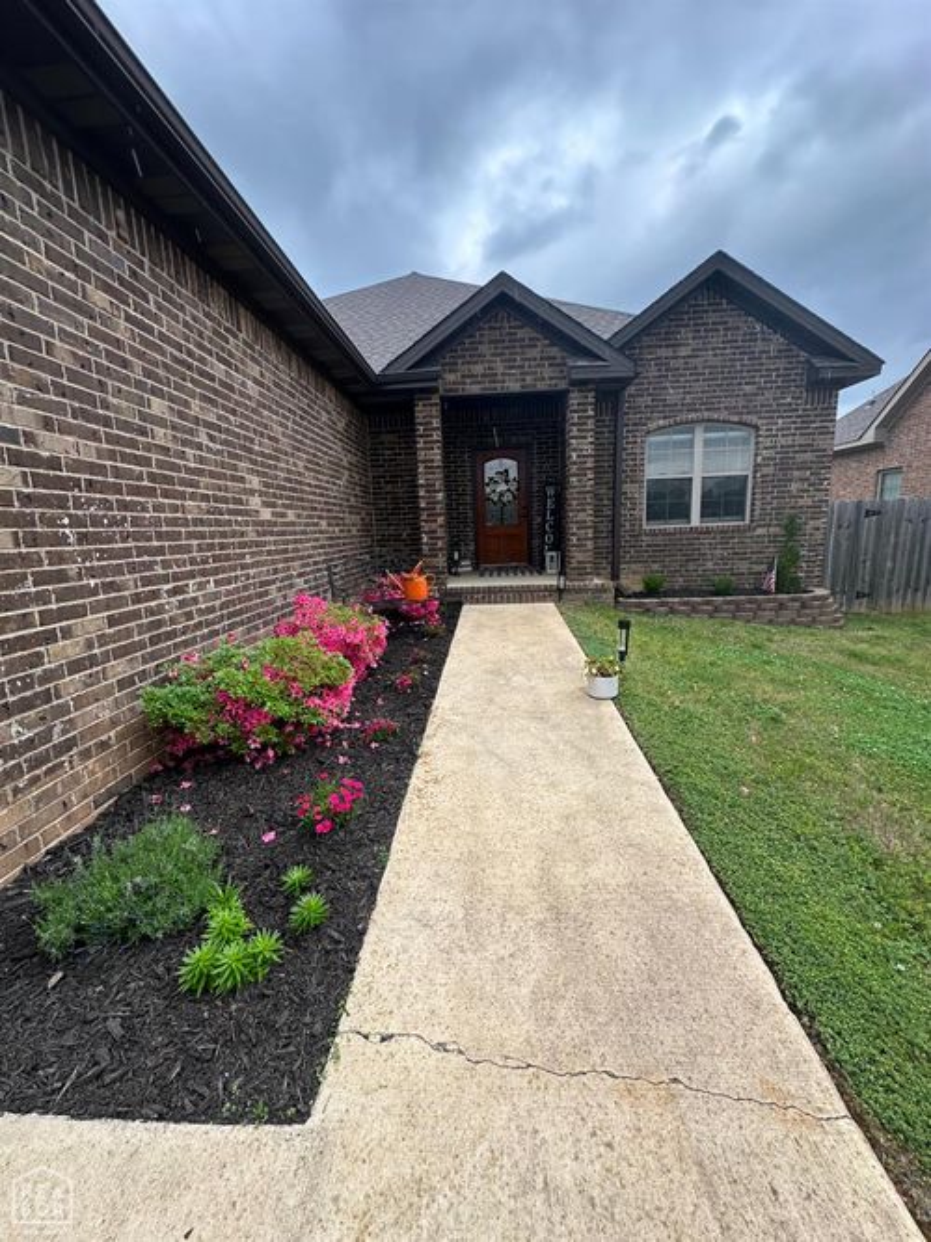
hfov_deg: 85.7
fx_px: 502
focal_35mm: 14
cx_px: 466
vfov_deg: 102.1
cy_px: 621
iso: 40
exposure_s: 1/373
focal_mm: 2.22
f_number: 2.2
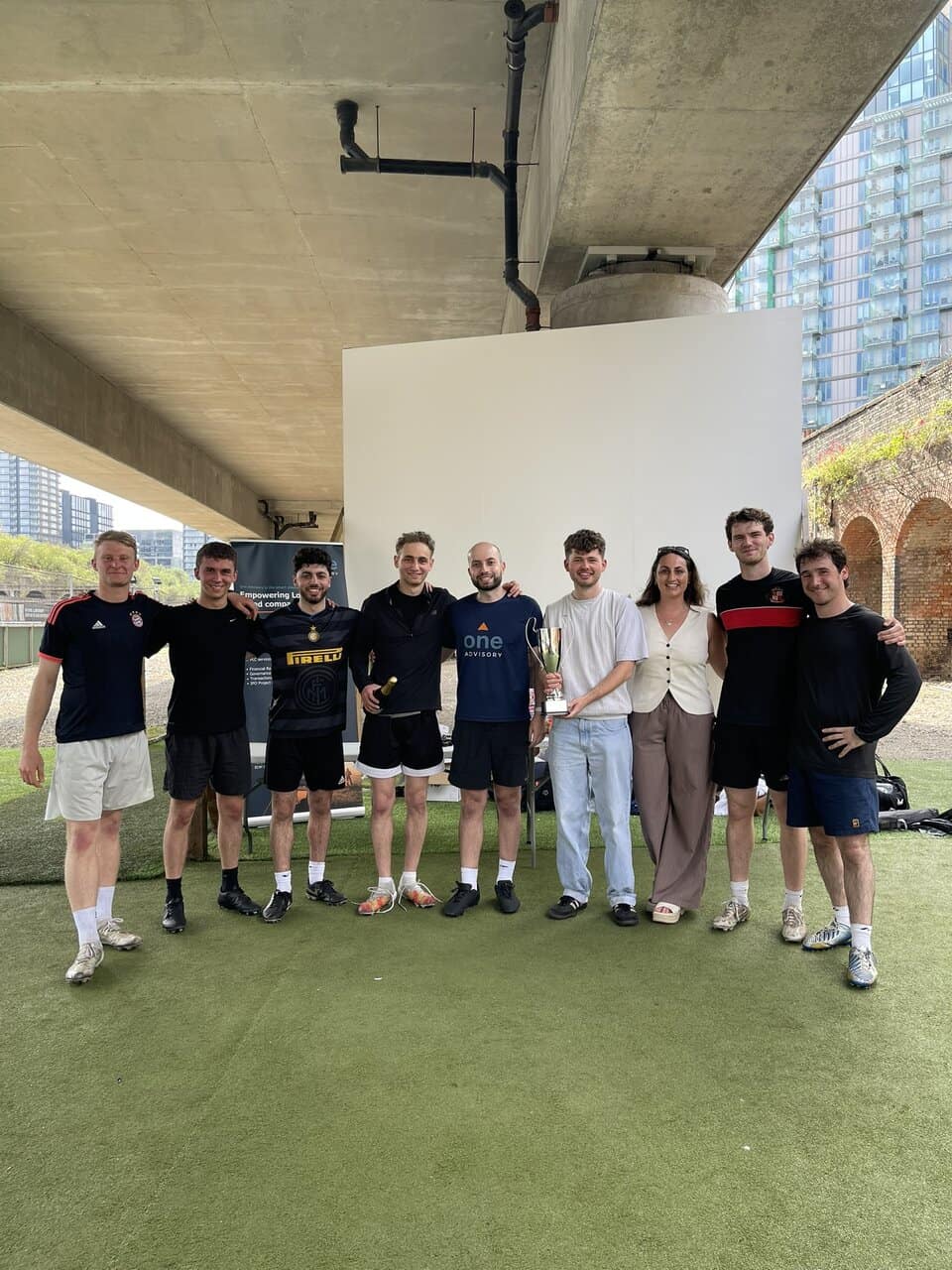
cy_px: 635
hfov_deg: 54.9
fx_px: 917
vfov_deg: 69.4
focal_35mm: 25
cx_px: 476
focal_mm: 5.1
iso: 32
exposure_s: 1/209
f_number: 1.6
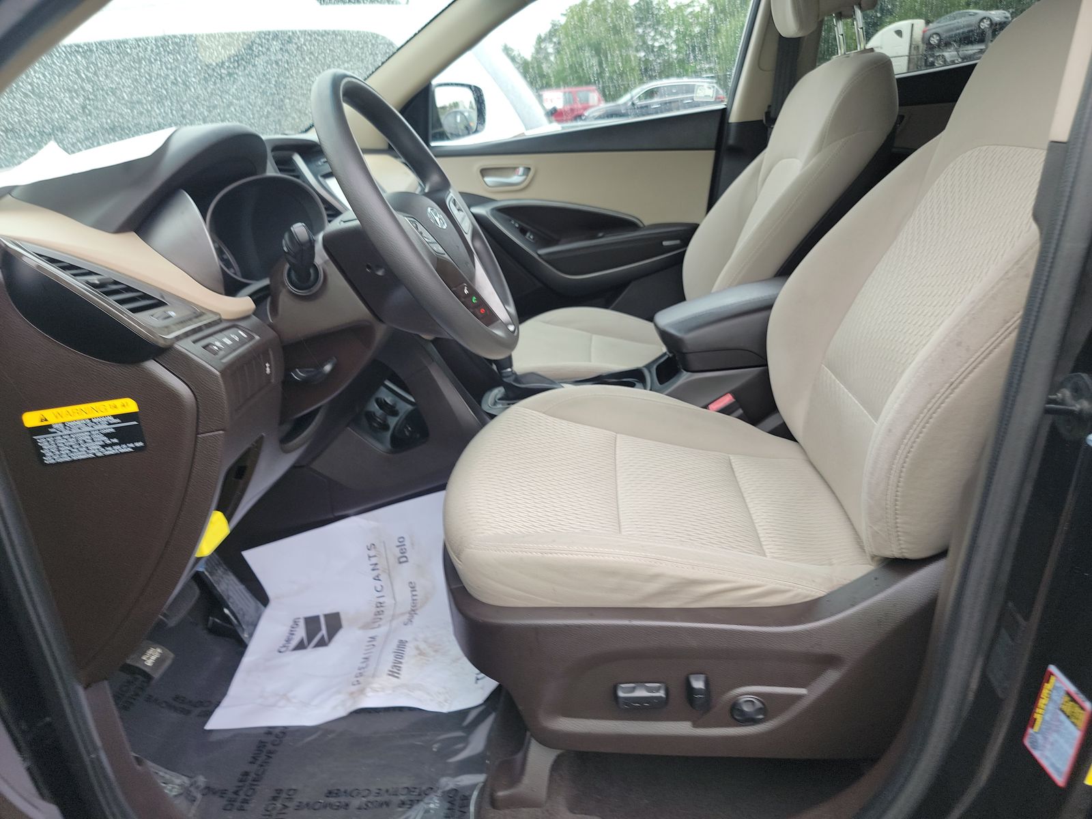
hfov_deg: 71.6
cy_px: 410
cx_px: 546
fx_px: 757
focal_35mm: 24
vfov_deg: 56.8
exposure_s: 1/59
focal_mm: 6.7
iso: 55
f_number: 1.8
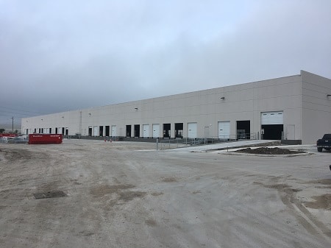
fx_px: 277
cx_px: 166
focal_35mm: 29
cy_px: 124
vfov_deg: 48.2
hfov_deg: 61.7
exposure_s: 1/769
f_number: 2.2
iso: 25
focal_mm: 4.15
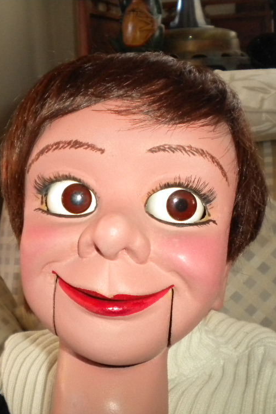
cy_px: 206
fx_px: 564
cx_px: 93
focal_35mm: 49
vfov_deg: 40.4
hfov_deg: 27.4
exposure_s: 1/30
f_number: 3.1
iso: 400
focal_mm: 6.3
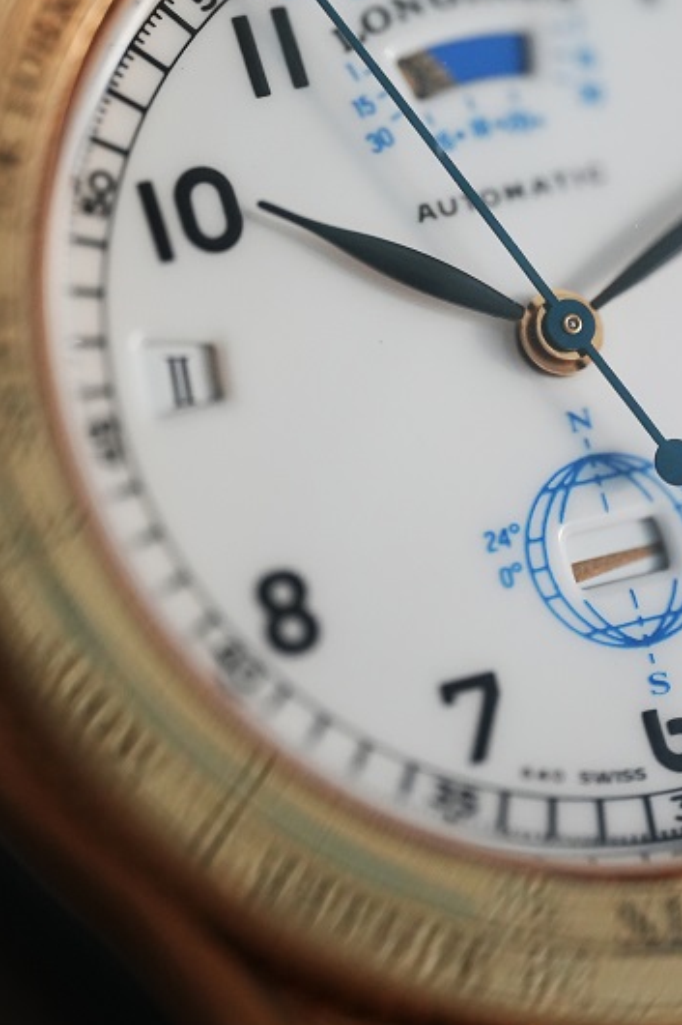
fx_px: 3952
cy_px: 368
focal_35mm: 139
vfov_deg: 14.7
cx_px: 402
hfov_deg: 9.9
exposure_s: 1/250
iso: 3200
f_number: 2.8
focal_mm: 105
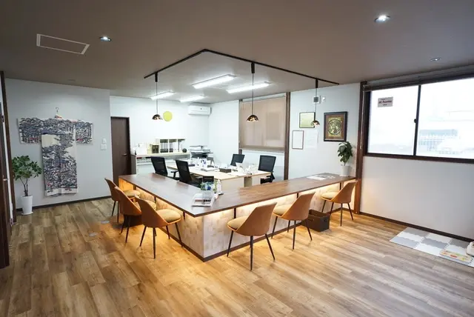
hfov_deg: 87.2
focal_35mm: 19
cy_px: 158
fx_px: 249
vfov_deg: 64.9
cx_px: 237
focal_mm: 18.9
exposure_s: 1/13
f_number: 7.1
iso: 500
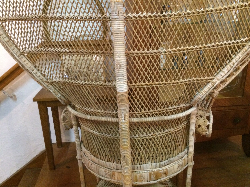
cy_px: 94
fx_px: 209
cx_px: 125
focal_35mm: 29
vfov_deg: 48.2
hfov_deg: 61.7
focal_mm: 4.15
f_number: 2.2
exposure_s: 1/17
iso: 400
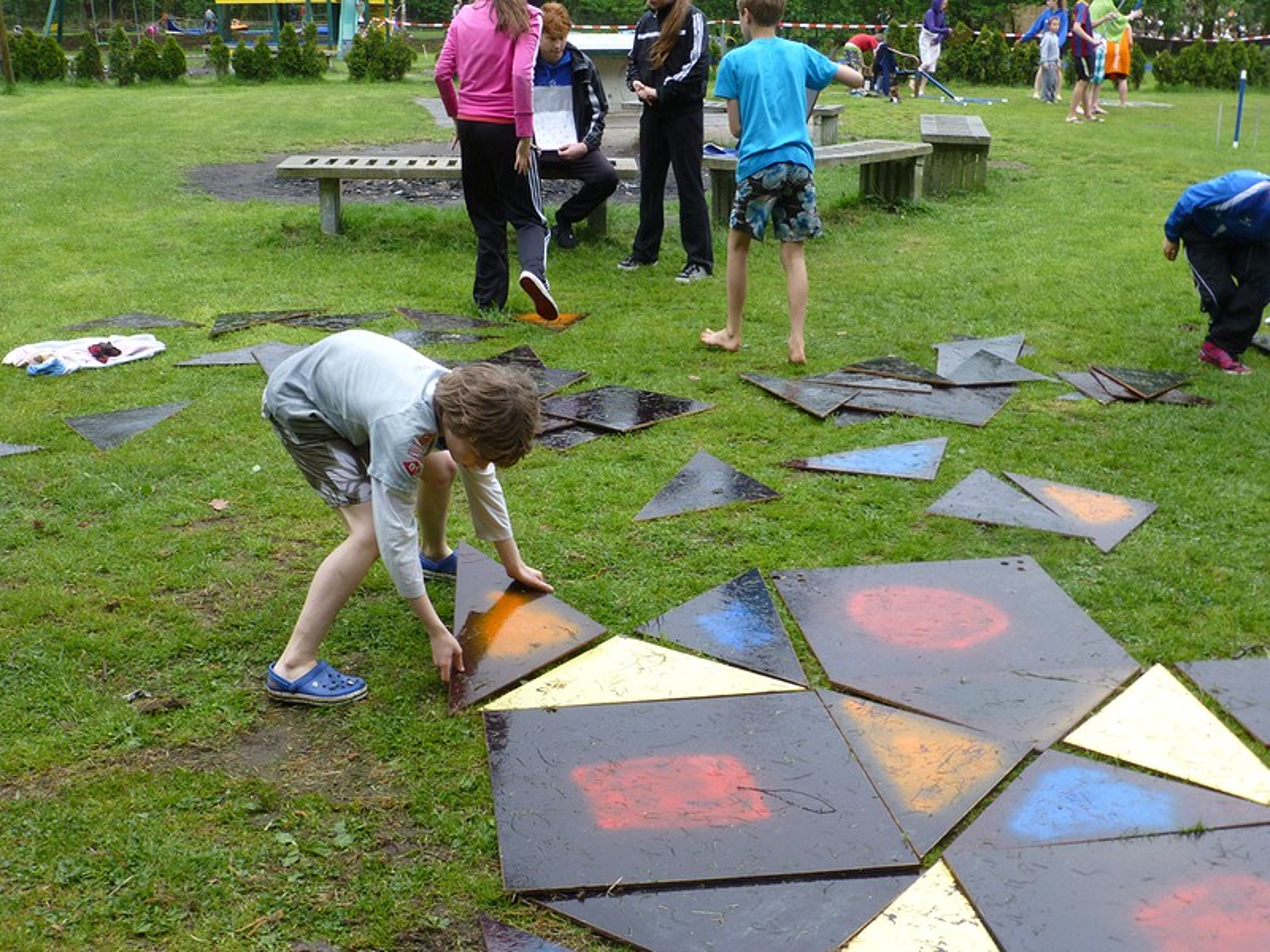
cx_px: 635
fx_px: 1504
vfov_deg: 35.1
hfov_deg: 45.8
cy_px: 476
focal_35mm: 41
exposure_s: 1/160
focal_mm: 7.4
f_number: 3.9
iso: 100
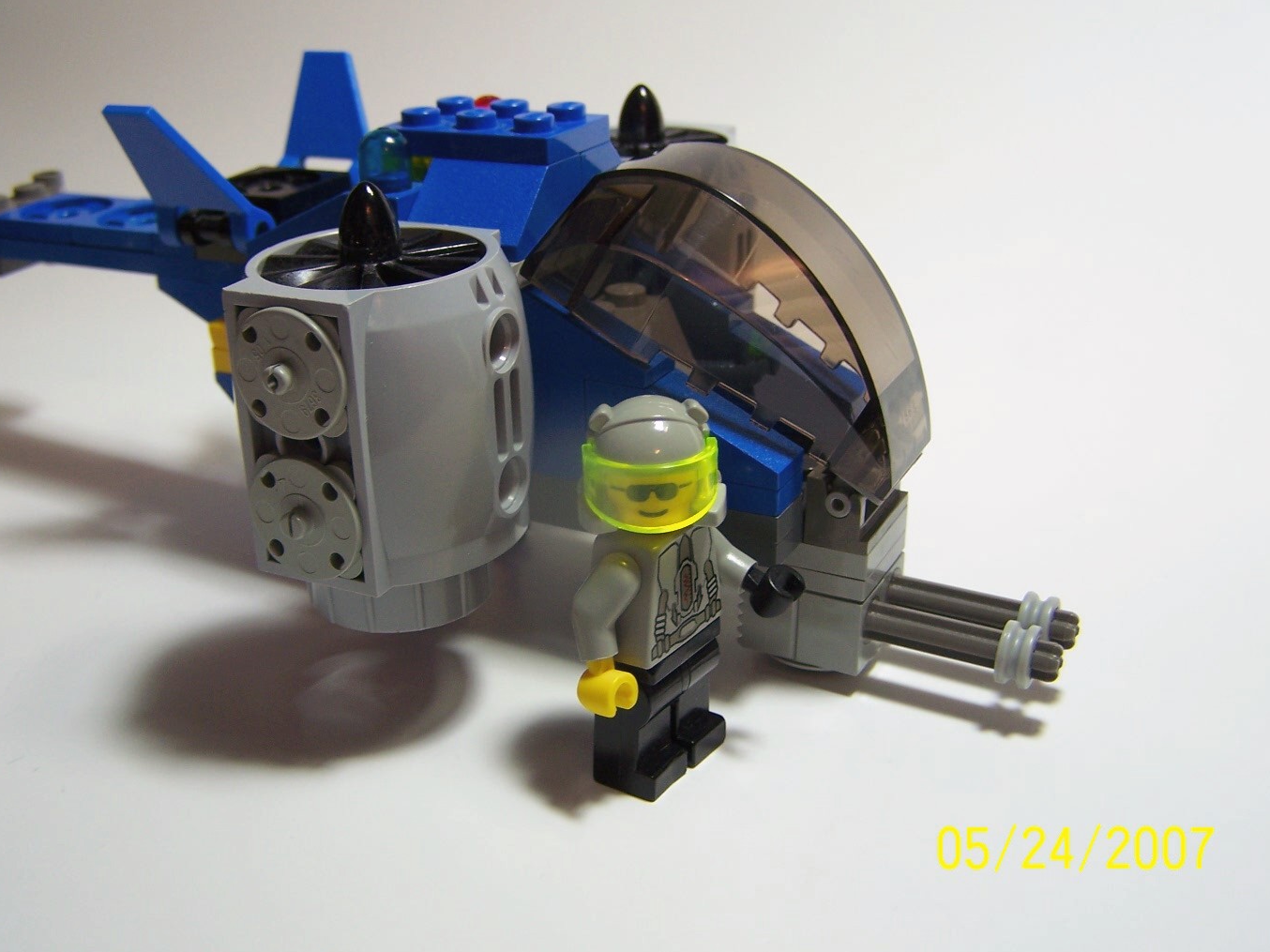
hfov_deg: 44.8
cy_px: 449
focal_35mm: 42
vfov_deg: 34.3
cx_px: 586
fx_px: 1541
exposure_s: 1/40
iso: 80
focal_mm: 6.3
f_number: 2.8
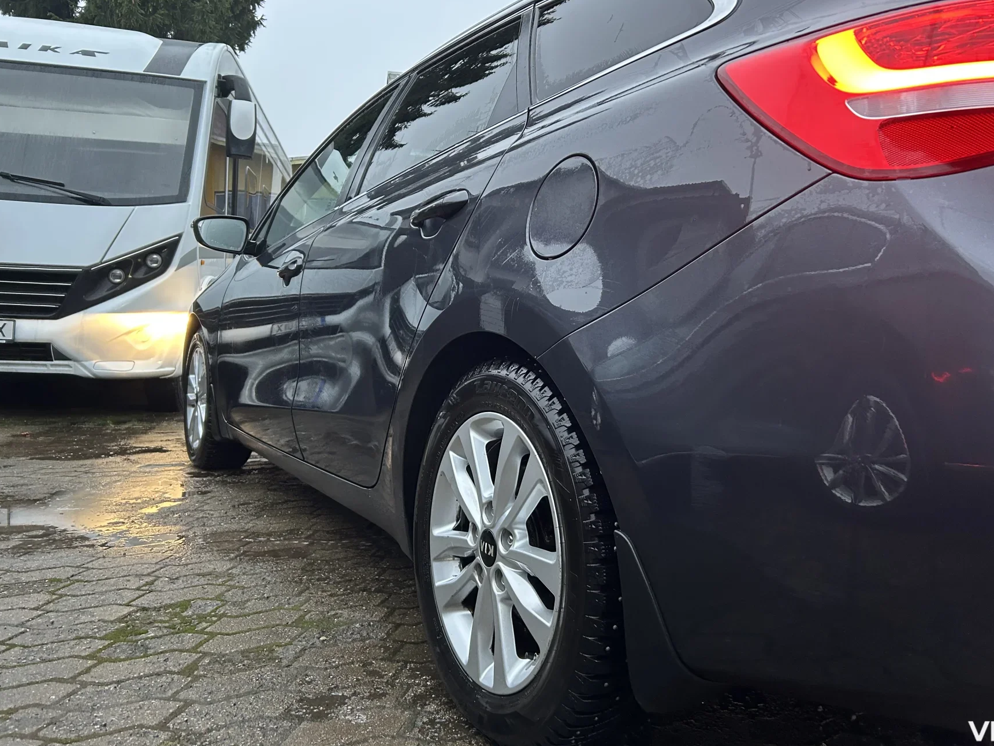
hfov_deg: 61.6
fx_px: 833
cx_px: 519
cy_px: 332
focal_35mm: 29
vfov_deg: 48.1
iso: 200
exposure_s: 1/55
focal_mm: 5.7
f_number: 1.5
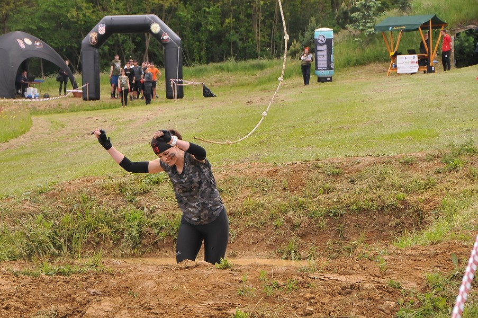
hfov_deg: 15.2
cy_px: 159
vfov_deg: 10.1
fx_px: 1791
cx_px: 239
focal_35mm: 135
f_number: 10
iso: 800
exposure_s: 1/400
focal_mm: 90
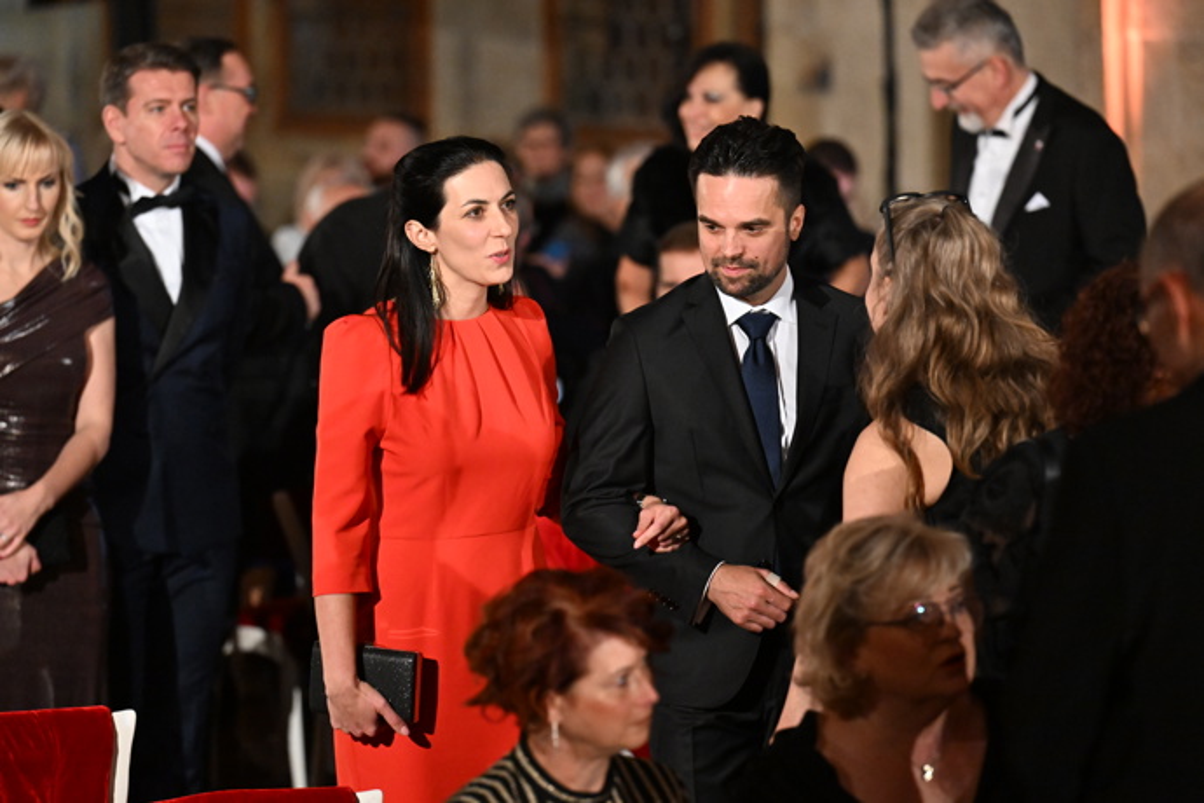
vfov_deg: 6.9
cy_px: 402
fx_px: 6688
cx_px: 602
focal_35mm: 200
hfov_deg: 10.3
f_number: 4
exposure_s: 1/320
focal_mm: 200
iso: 8000
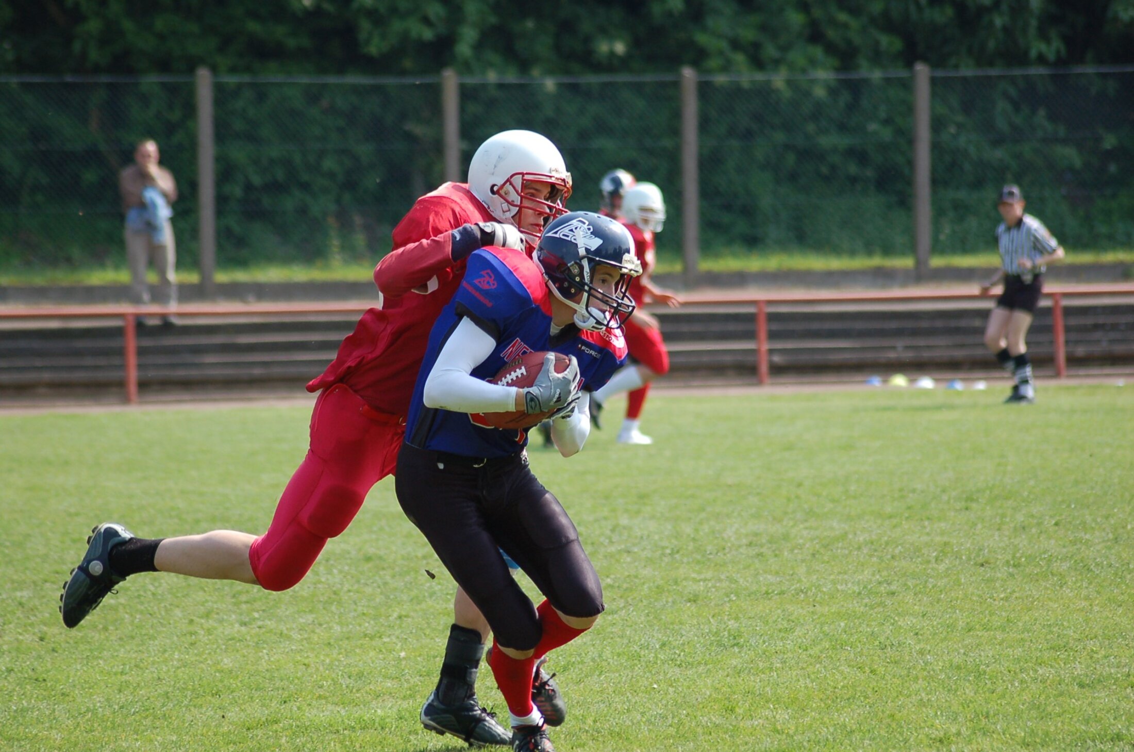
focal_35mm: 225
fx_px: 7074
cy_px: 376
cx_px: 567
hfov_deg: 9.2
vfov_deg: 6.1
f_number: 4.5
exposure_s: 1/1000
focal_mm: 150
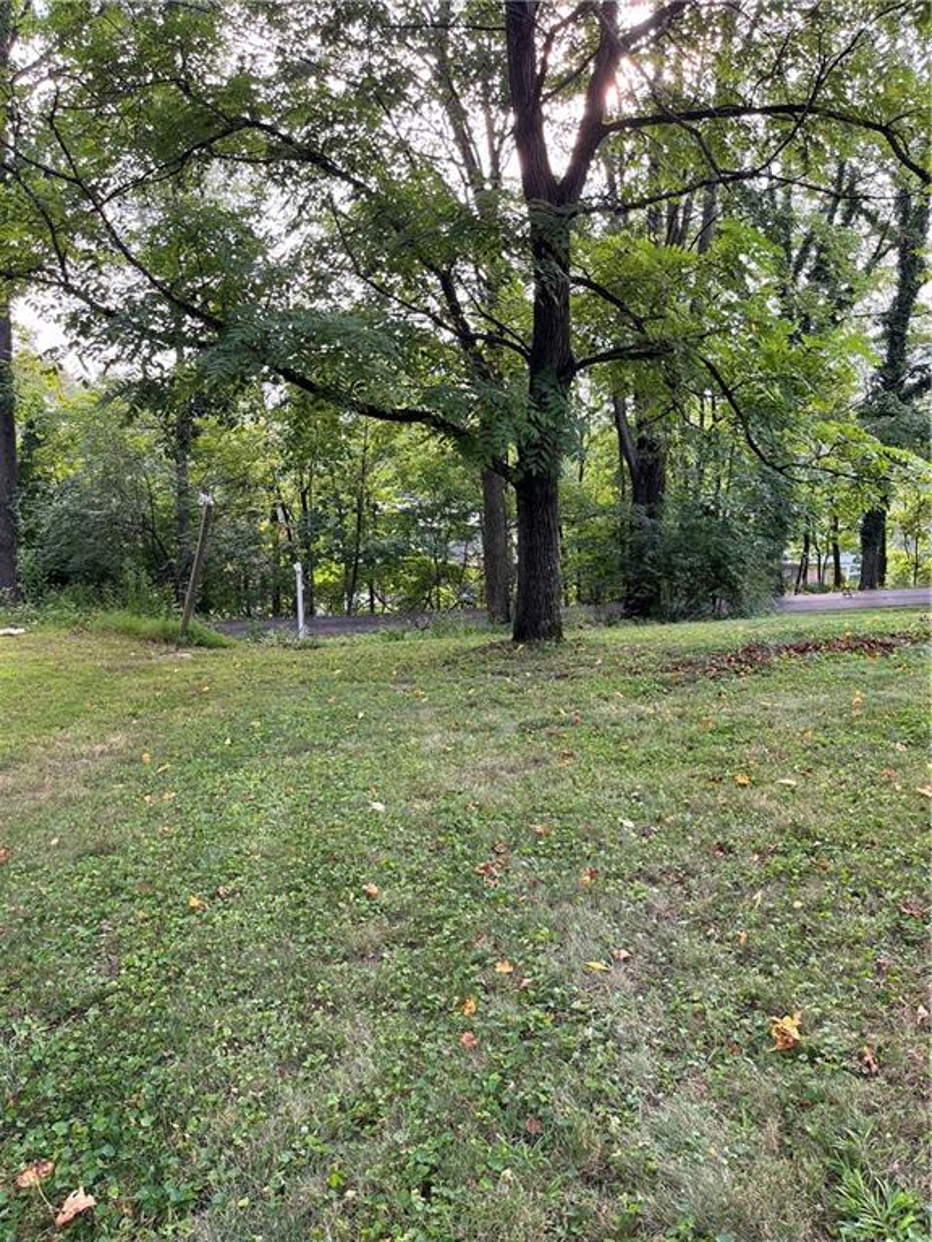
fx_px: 933
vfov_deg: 67.3
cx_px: 466
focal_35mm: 26
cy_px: 621
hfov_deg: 53.1
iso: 64
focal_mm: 5.1
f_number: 1.6
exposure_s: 1/148
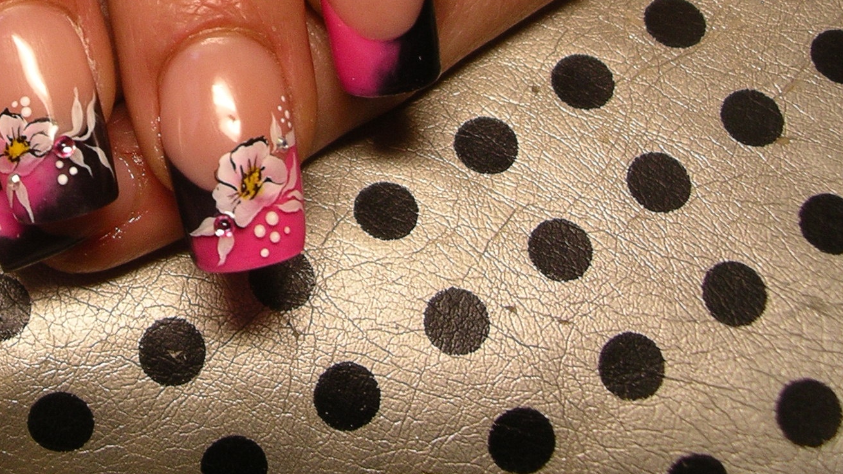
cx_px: 56
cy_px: -115
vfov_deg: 12.2
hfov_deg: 21.4
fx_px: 2168
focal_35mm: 97
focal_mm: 9.3
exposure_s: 1/50
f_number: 3
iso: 125
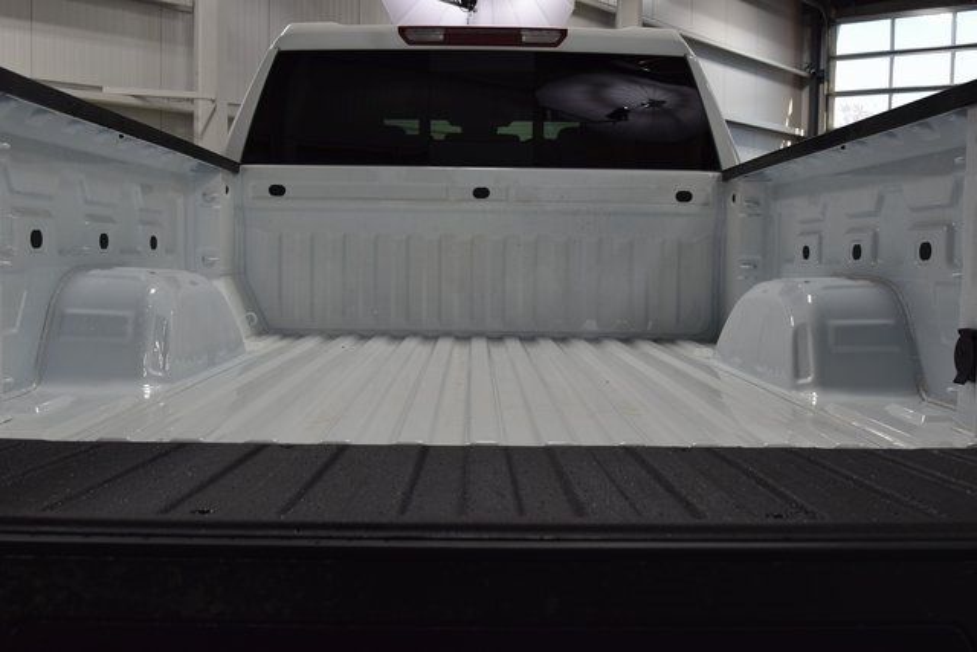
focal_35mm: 36
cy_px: 326
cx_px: 488
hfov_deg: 53.1
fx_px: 977
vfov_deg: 36.9
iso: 720
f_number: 8
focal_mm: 24
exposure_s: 1/60
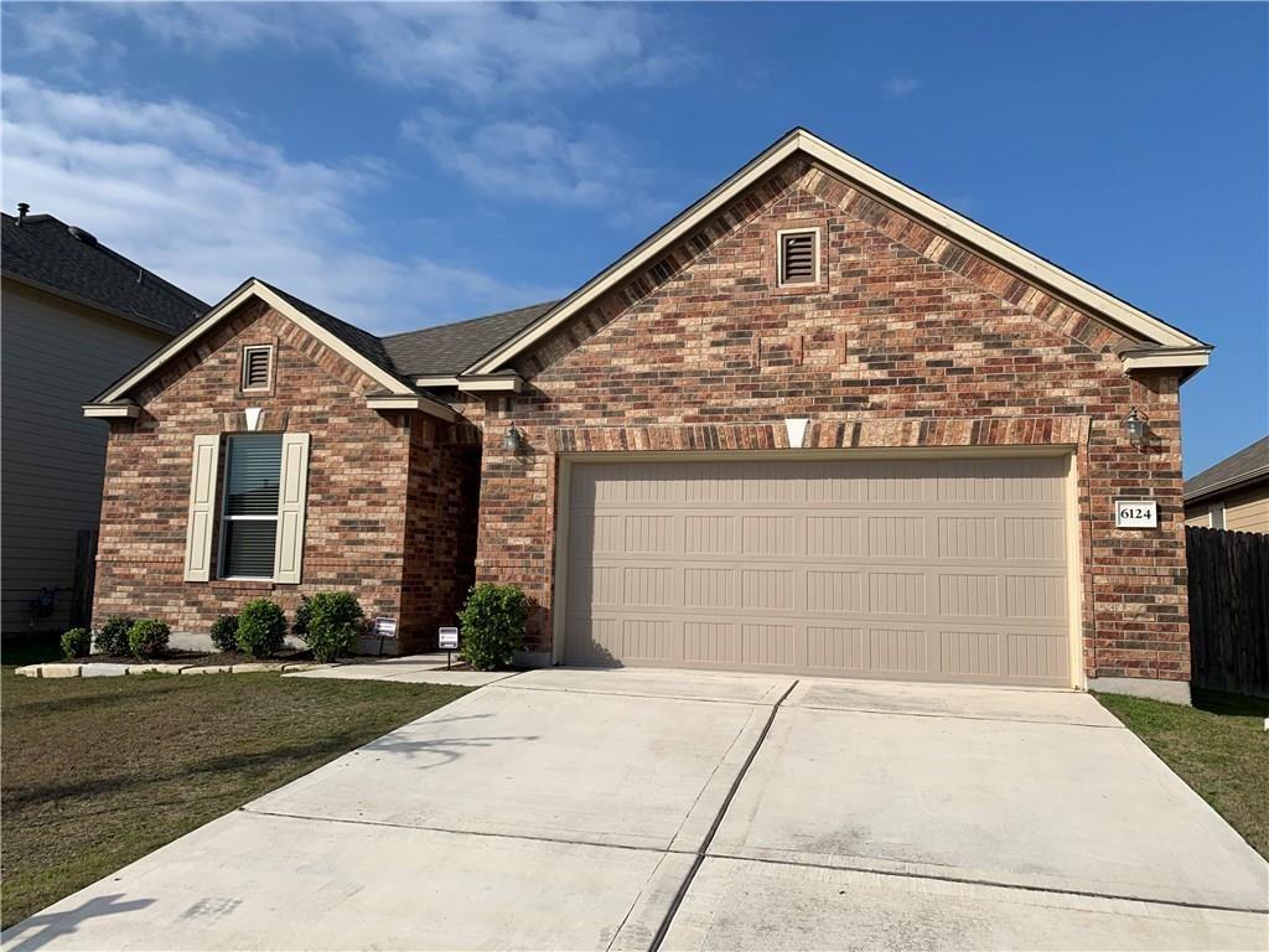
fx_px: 953
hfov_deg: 67.3
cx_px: 634
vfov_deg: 53.1
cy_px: 476
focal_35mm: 26
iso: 25
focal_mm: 4.25
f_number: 1.8
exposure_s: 1/3289
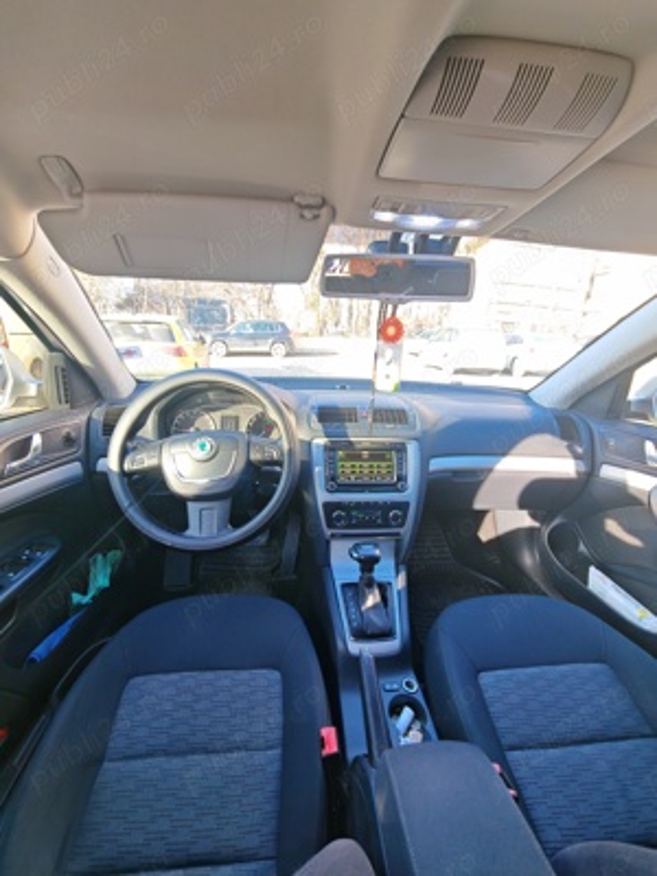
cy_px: 438
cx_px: 328
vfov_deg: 102.1
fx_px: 354
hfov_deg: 85.7
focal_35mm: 14
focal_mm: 1.82
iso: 80
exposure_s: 1/50
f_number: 2
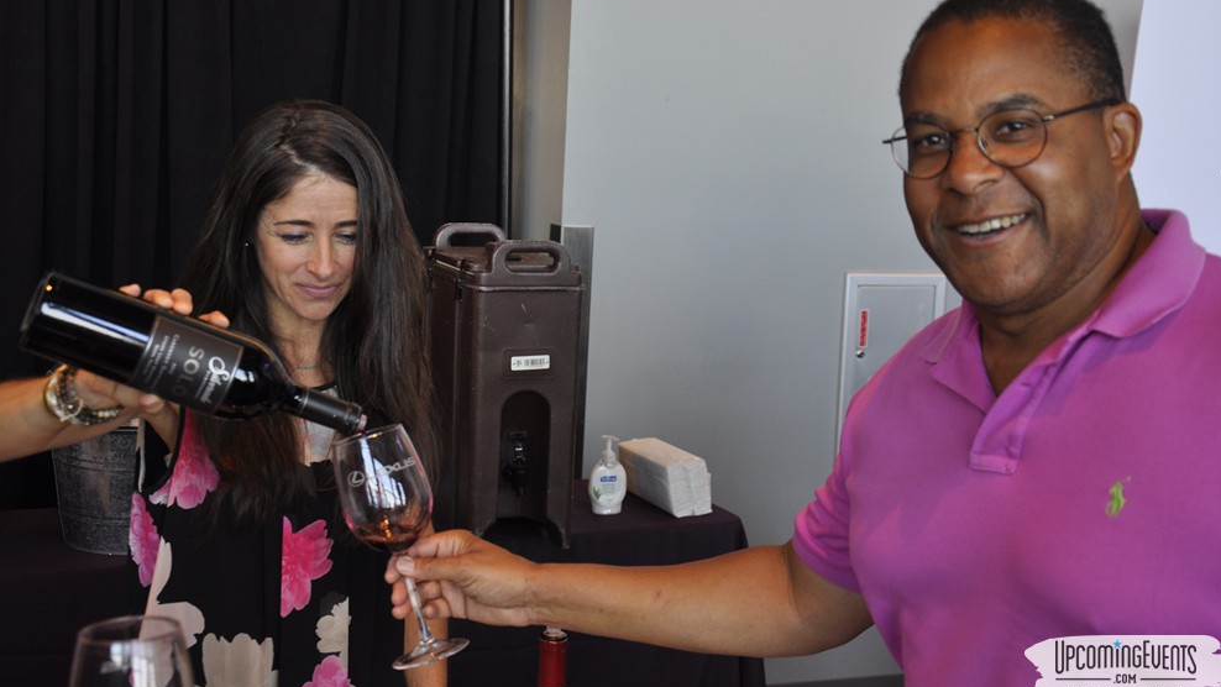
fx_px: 1748
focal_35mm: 54
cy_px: 292
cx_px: 615
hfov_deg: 38.5
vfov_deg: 22.2
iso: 400
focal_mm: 34
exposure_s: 1/60
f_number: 5
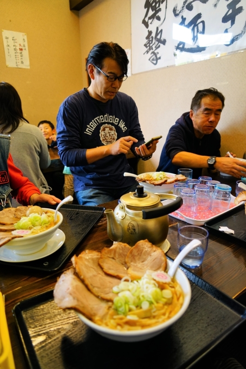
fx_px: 246
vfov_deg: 73.7
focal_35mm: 24
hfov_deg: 53.2
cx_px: 123
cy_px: 184
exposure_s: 1/60
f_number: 4
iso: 640
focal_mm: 24
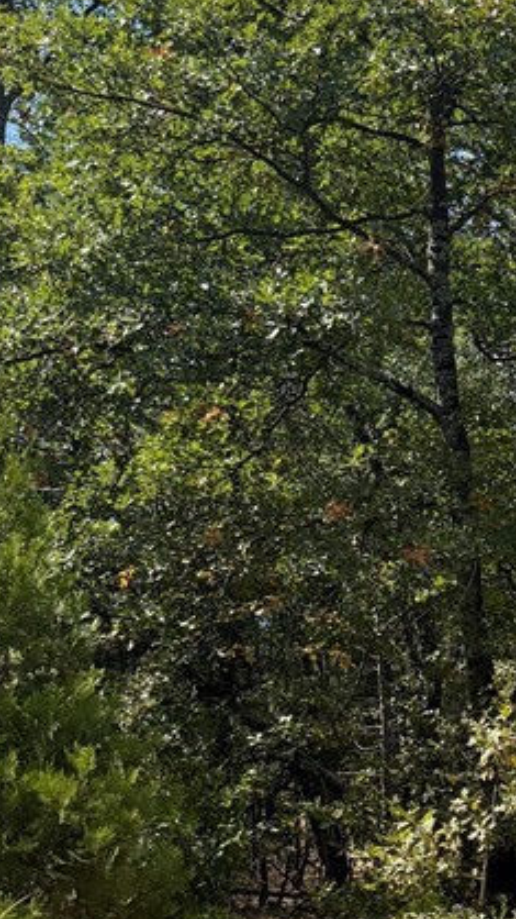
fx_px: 1557
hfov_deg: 17.5
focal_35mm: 64
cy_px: 809
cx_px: 692
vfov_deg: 31.5
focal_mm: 6.76
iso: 100
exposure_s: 1/4167
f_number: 1.78
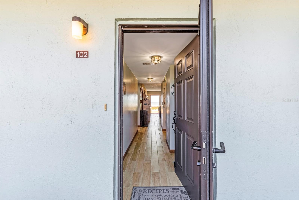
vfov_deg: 72.0
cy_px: 100
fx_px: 137
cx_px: 150
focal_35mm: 16
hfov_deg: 95.0
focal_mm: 11
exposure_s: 1/1250
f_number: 9
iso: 250
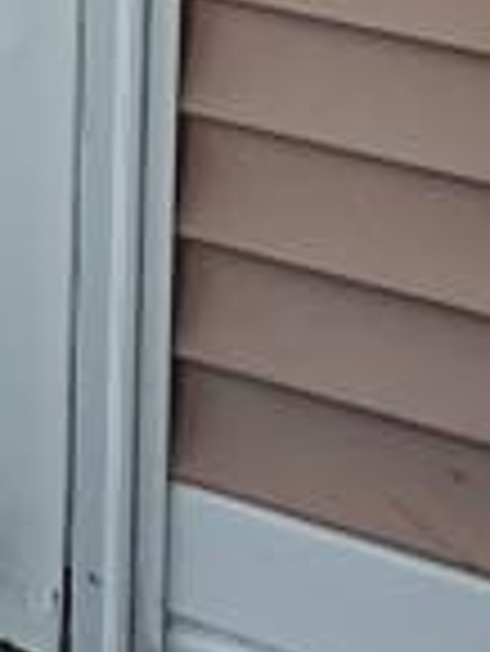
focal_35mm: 104
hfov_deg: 13.5
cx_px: -207
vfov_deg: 14.2
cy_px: -823
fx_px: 1960
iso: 50
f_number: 2.2
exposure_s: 1/932
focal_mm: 2.22
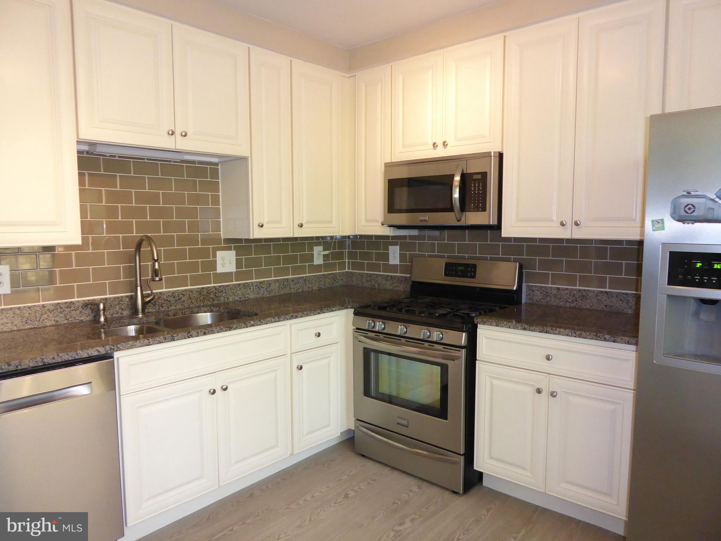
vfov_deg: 54.9
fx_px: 521
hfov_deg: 69.4
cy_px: 270
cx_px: 360
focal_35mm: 25
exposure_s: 1/60
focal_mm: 4.3
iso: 640
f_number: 3.3
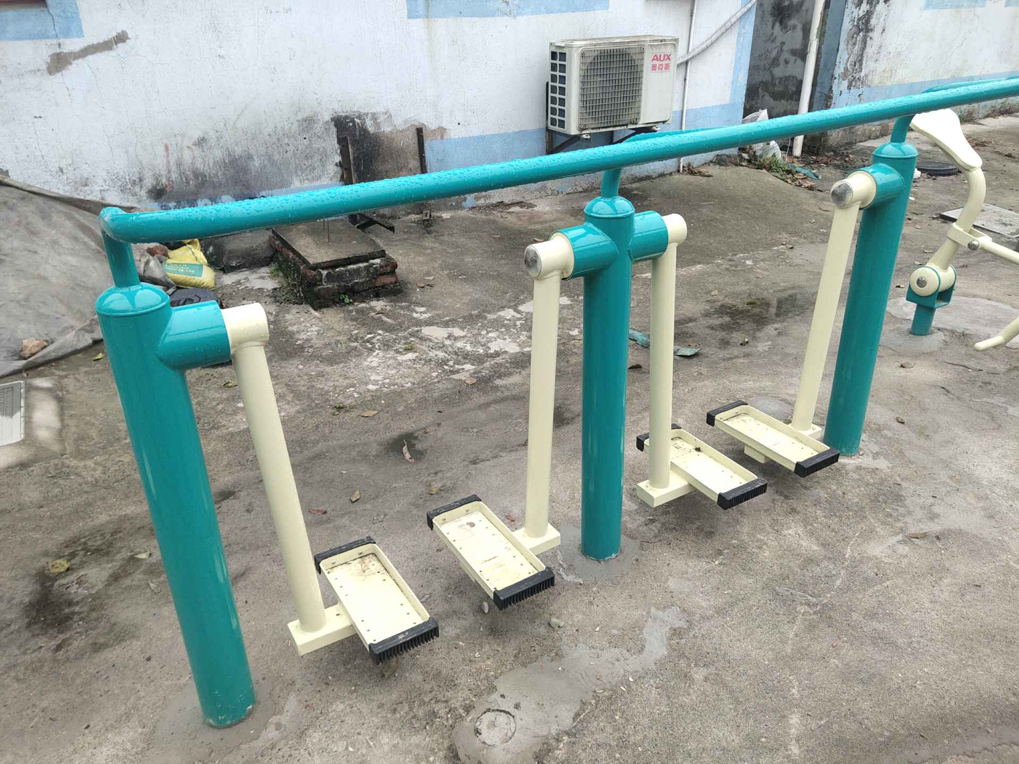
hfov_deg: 60.0
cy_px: 382
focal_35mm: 30
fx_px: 883
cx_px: 510
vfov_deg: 46.8
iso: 59
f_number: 1.79
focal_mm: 4.35
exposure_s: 1/100
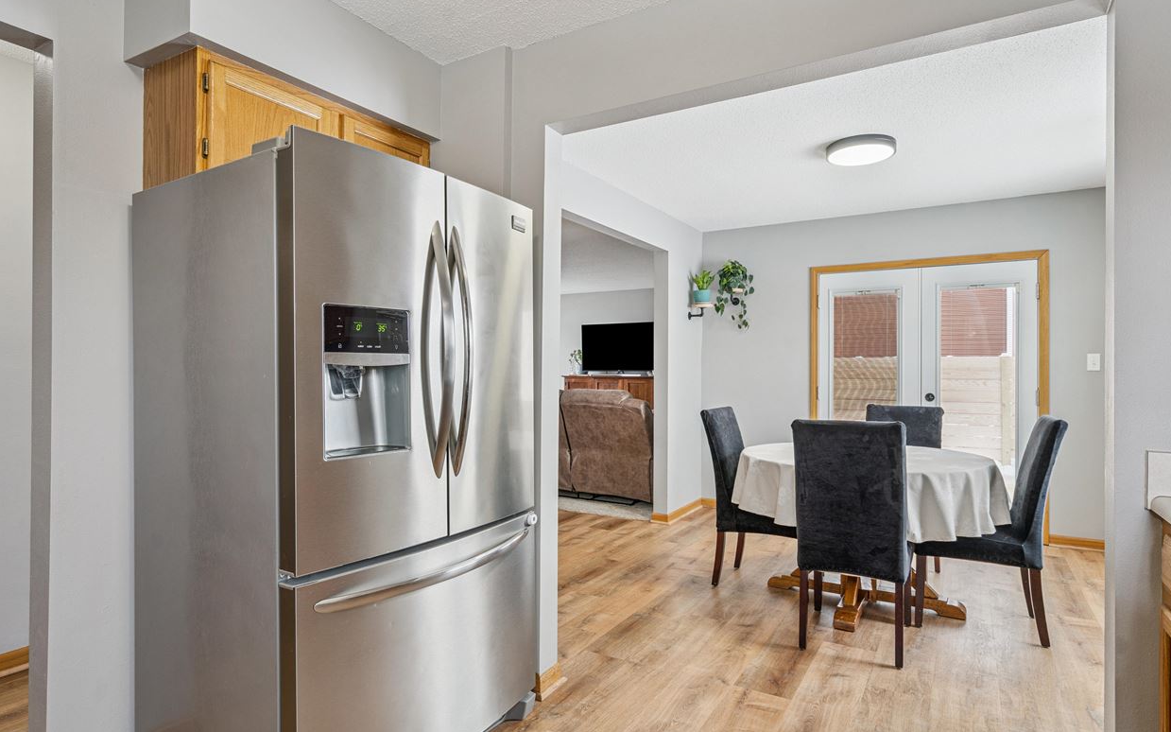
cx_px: 588
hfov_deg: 85.1
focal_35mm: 20
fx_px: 638
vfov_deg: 59.6
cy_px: 366
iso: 500
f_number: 8
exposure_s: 1/25
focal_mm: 19
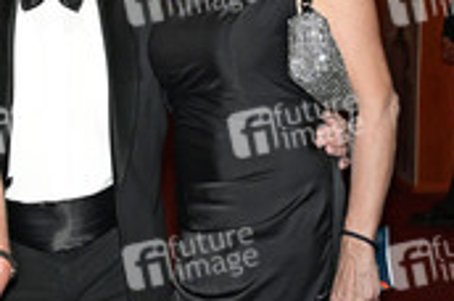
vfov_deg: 16.1
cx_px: -38
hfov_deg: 22.9
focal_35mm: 84
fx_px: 1057
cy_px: 61
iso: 3200
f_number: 3.5
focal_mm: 32
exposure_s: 1/200
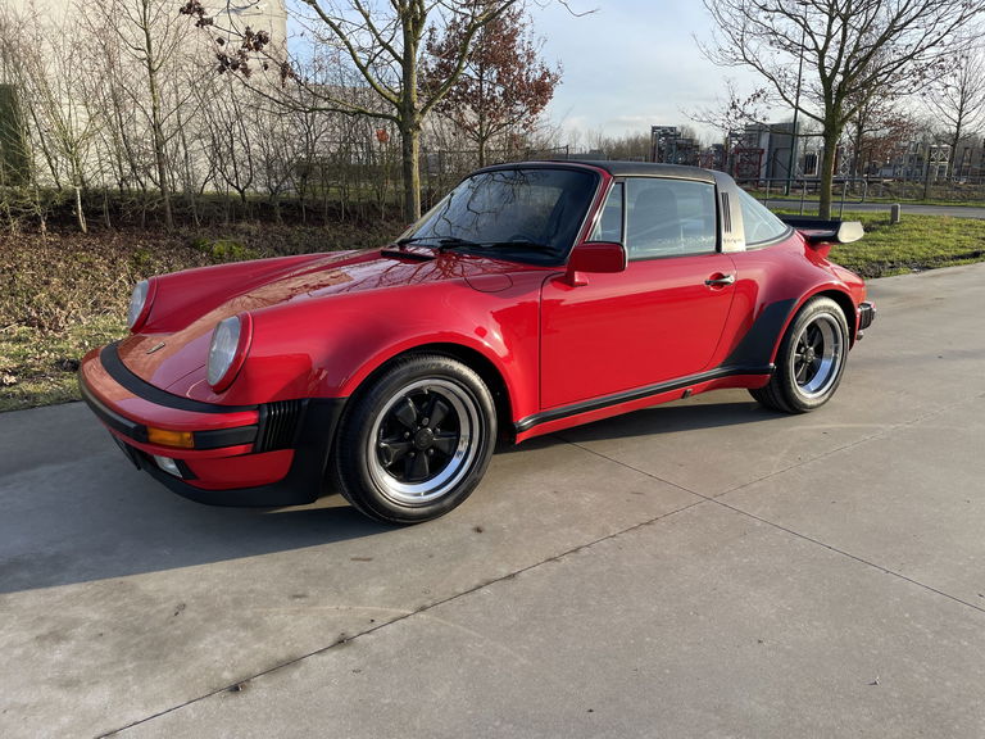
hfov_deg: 67.3
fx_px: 740
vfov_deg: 53.1
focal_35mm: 26
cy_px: 370
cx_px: 492
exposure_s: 1/910
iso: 32
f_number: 1.6
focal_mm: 4.2
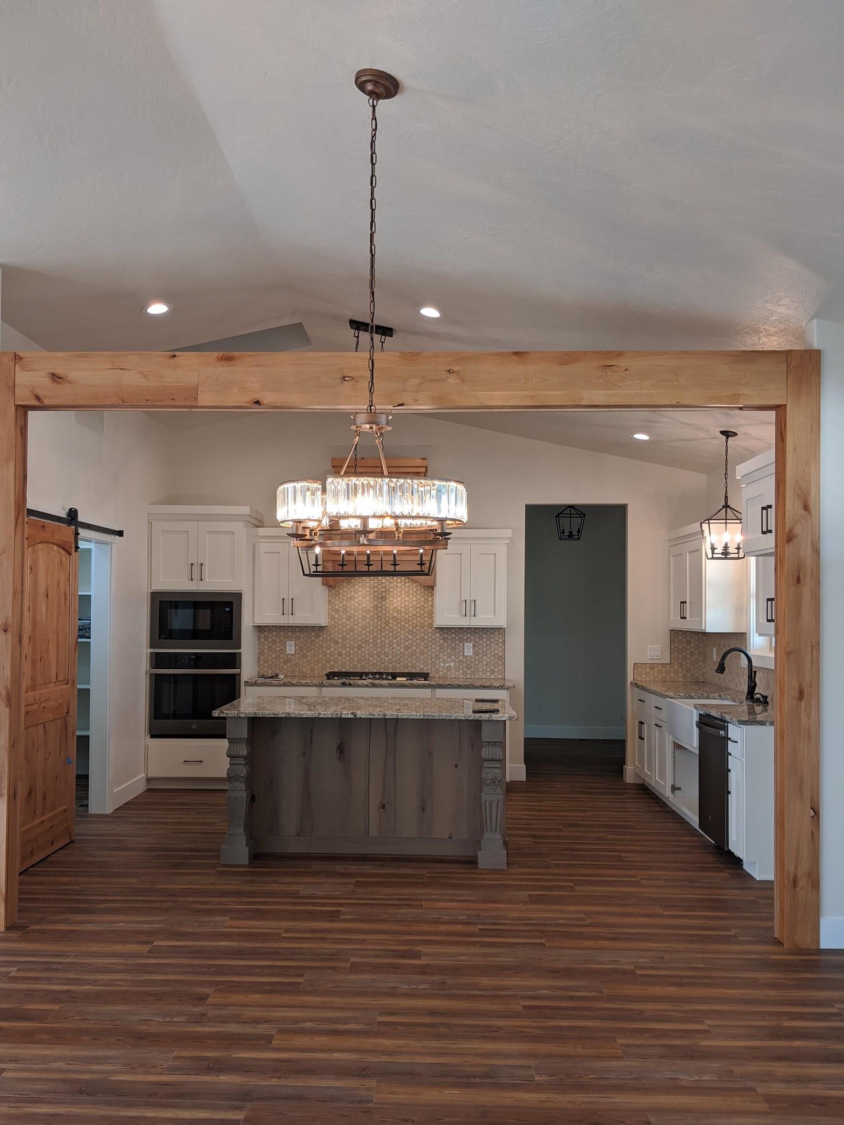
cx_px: 399
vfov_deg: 61.6
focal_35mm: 29
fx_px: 943
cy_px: 588
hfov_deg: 48.2
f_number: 1.8
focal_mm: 4.44
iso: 56
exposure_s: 1/120
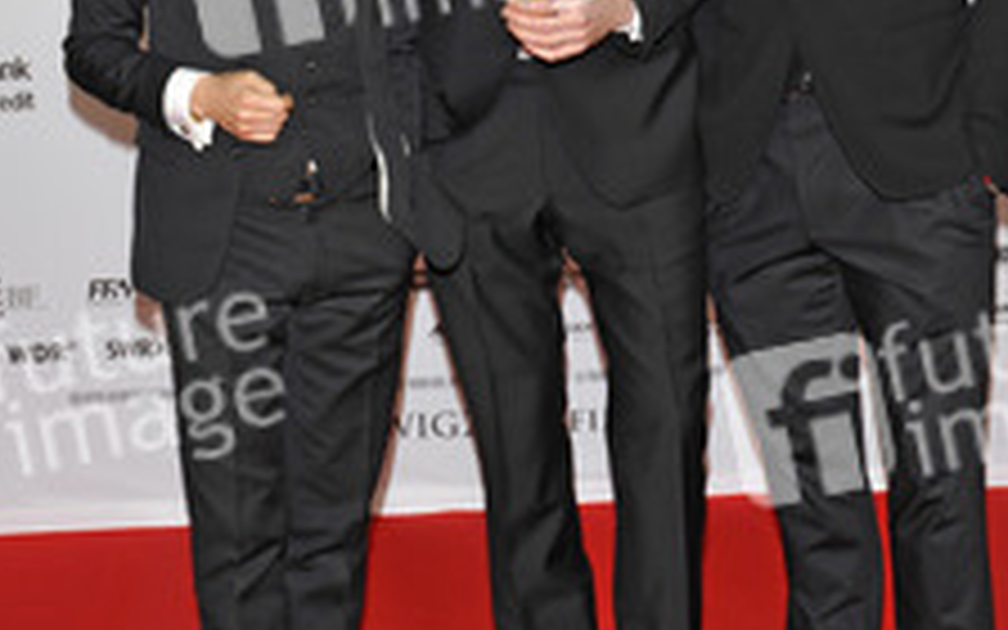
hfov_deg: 20.8
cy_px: 176
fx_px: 2747
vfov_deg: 13.0
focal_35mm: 100
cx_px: 547
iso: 500
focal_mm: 55
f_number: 6.3
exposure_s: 1/160
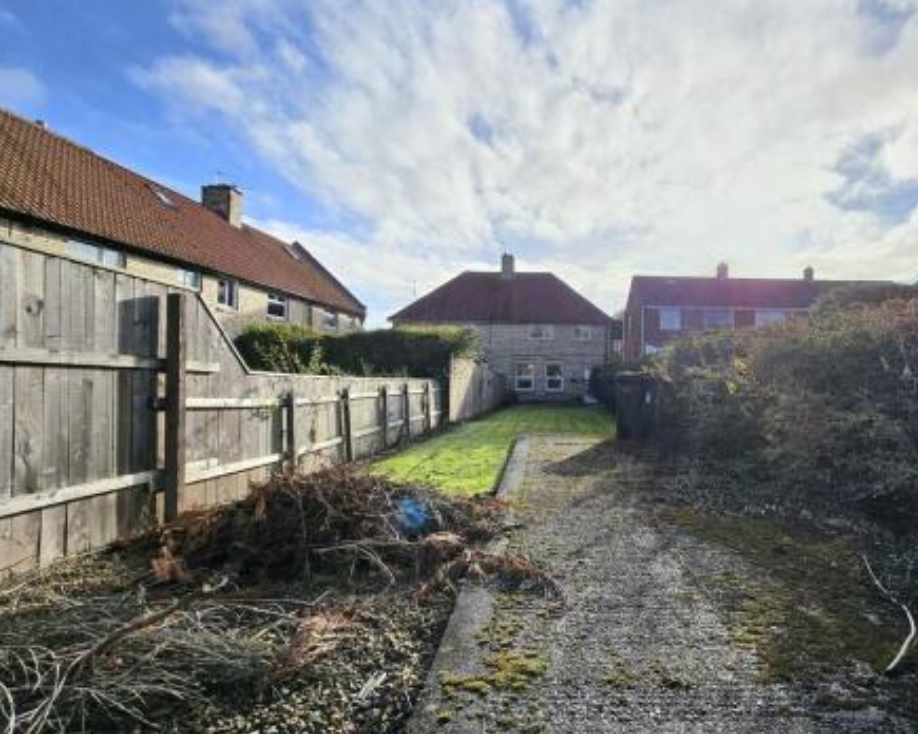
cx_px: 579
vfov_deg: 76.9
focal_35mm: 17
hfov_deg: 87.7
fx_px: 462
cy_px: 353
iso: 50
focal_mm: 2.2
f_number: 2.2
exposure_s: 1/5000
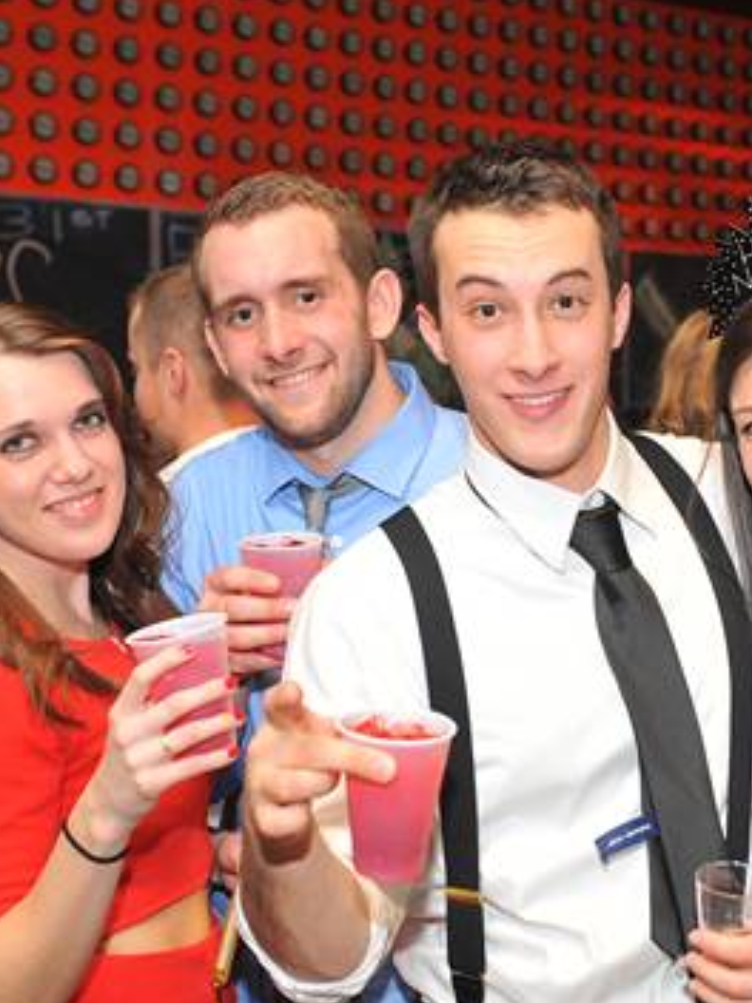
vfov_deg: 32.2
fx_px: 1738
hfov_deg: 24.3
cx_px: 487
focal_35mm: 60
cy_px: 504
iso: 1600
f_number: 4.5
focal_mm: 40
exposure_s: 1/100
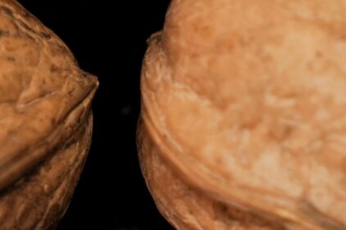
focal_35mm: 426
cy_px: -92
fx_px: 4091
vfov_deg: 3.2
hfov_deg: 4.8
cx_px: 196
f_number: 4.5
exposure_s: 1/100
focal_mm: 70
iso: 250
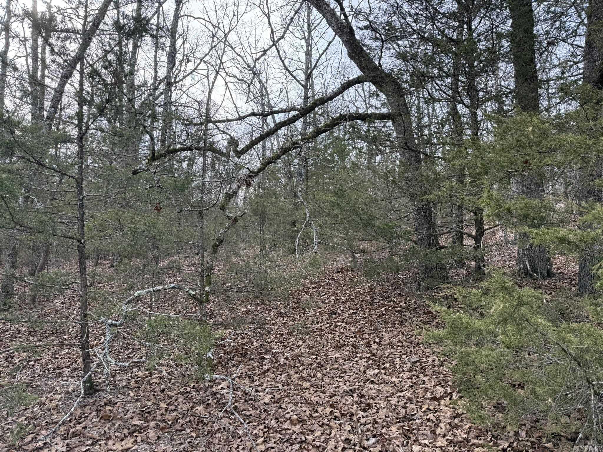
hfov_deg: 71.6
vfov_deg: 56.8
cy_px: 226
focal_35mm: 24
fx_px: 418
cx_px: 302
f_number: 1.78
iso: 100
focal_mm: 6.76
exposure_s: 1/757
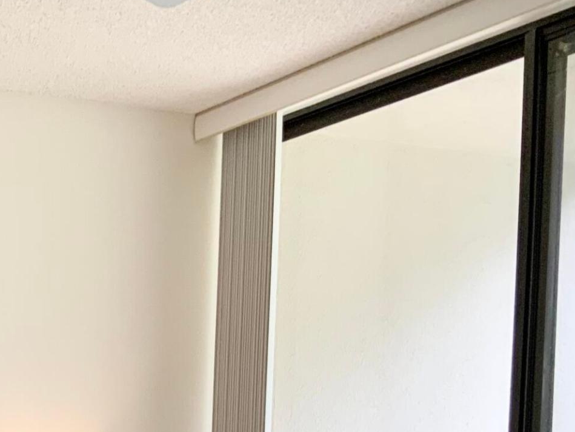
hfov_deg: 20.9
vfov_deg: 15.8
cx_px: -90
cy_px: 580
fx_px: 1462
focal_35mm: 88
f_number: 1.8
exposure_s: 1/60
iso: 50
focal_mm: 3
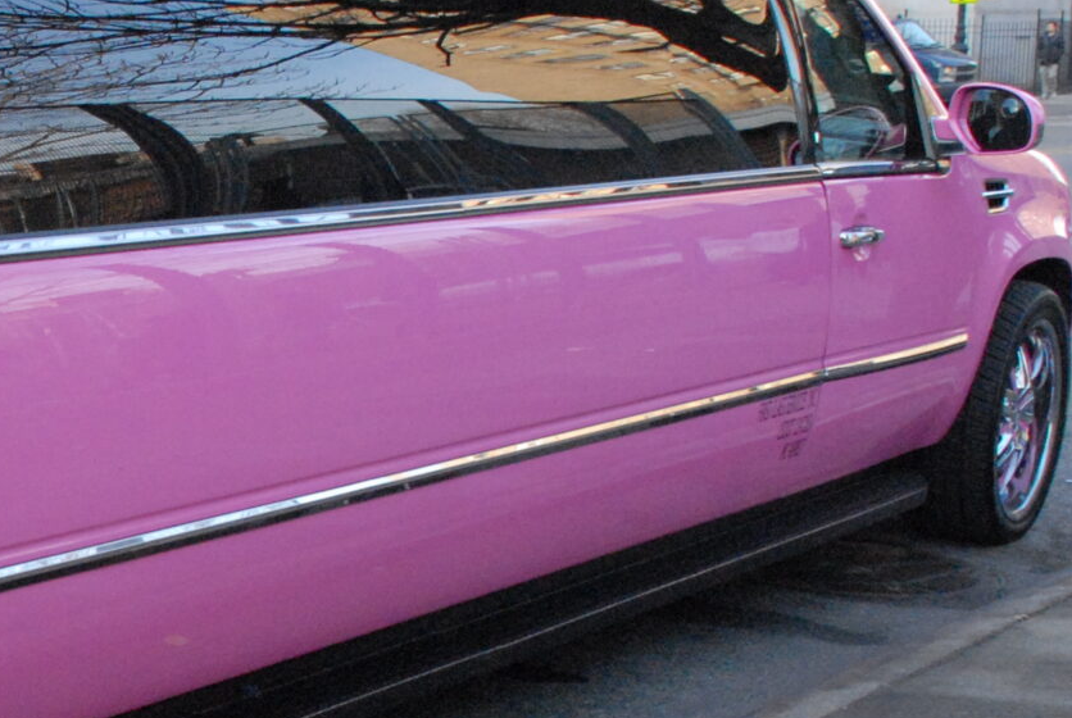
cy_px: 583
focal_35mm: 101
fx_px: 3012
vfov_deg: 13.5
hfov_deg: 19.0
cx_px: -239
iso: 1250
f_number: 8
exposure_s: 1/250
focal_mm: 22
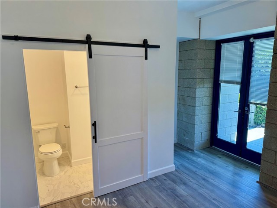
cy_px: 104
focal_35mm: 24
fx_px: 192
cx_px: 138
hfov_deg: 71.6
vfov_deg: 56.8
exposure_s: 1/120
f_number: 1.78
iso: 100
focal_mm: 6.76
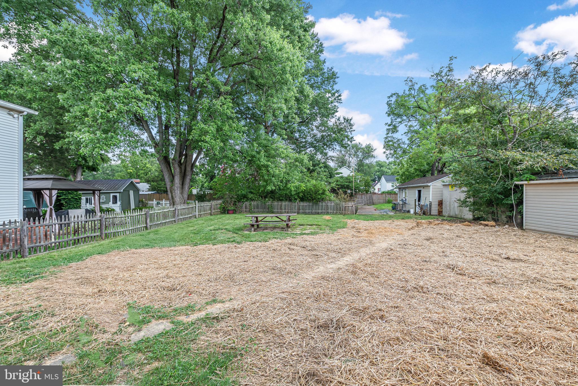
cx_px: 289
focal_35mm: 15
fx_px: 241
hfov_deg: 100.4
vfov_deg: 77.4
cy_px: 193
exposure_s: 1/160
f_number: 9
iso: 250
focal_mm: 15
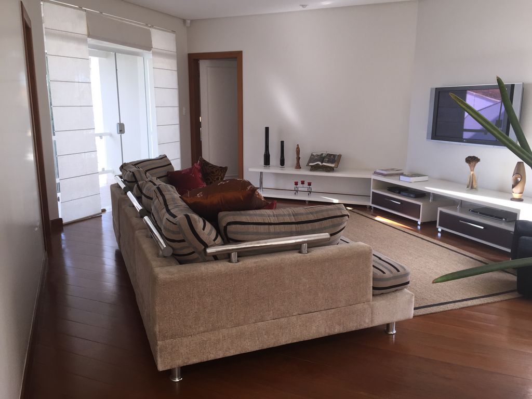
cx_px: 266
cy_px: 200
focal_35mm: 29
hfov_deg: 61.7
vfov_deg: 48.2
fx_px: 446
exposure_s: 1/120
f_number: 2.2
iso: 40
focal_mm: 4.15
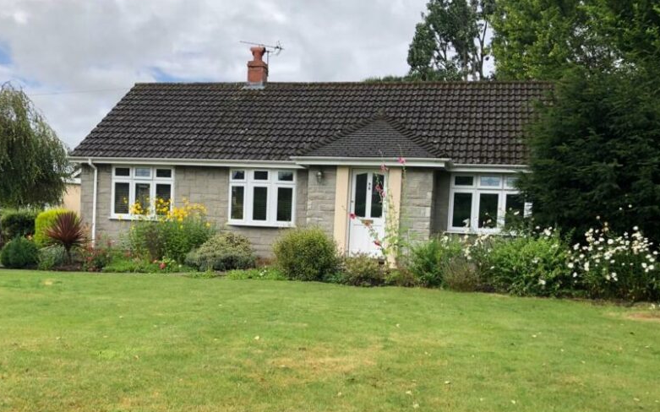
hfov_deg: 51.5
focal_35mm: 38
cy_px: 276
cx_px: 308
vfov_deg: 33.3
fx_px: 683
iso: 20
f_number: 1.8
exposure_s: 1/1263
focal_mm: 3.99
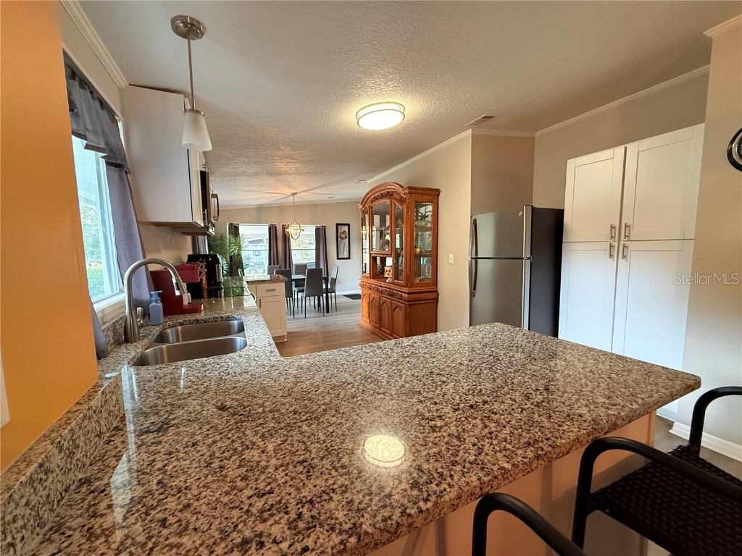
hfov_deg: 102.1
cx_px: 371
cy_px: 278
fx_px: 300
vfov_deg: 85.7
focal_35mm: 14
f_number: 2.2
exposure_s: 1/120
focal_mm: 2.22
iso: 500
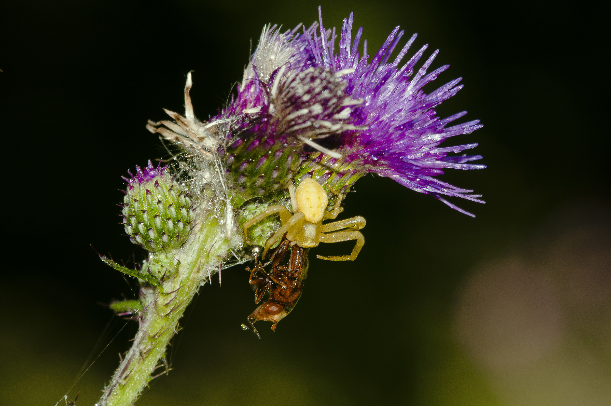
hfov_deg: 6.5
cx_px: 306
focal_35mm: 315
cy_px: 203
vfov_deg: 4.4
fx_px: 5340
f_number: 11
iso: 320
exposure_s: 1/100
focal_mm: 210
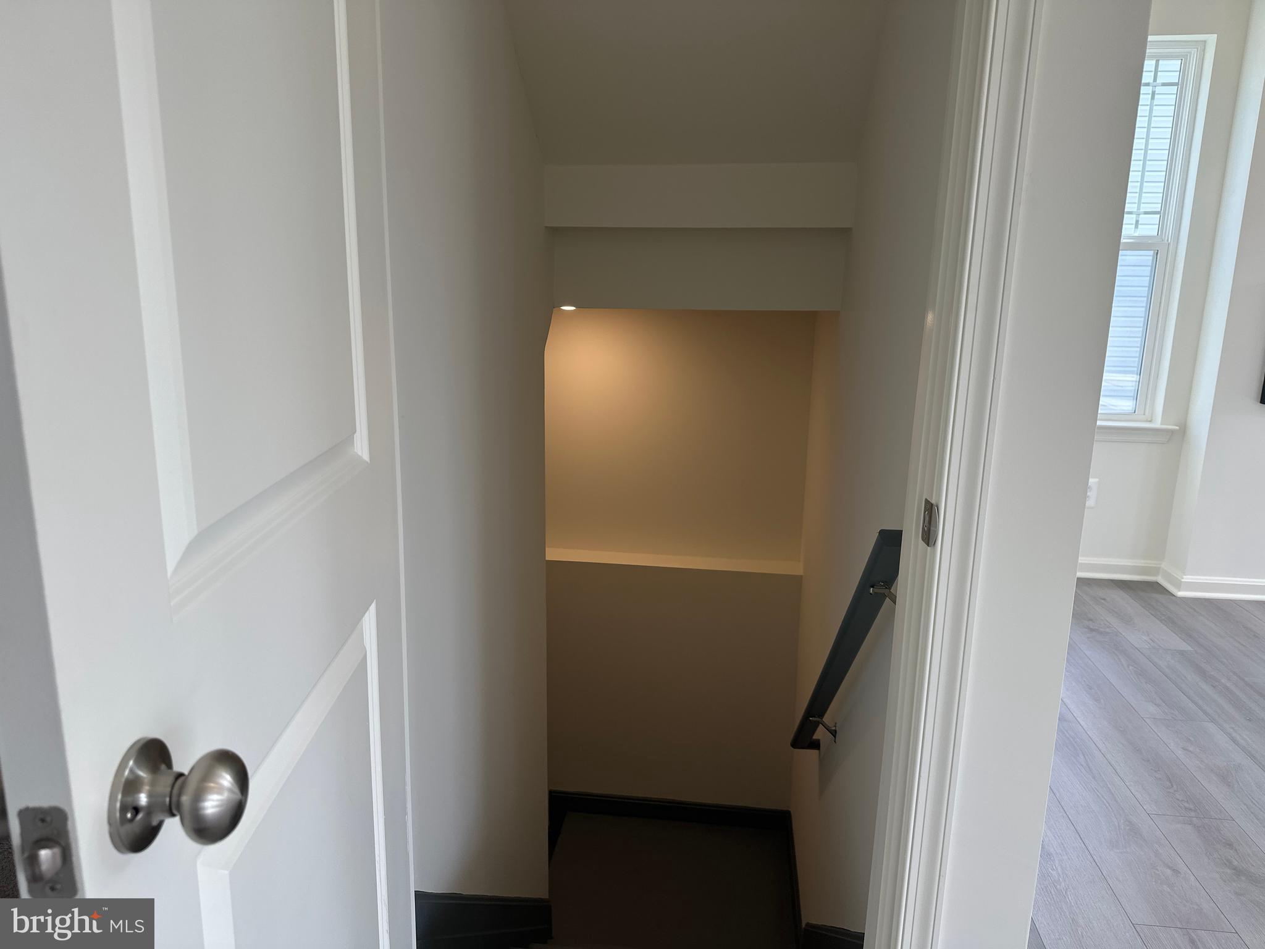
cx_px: 632
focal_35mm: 24
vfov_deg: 56.8
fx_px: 877
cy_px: 474
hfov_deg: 71.6
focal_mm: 6.86
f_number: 1.78
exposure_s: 1/178
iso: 64
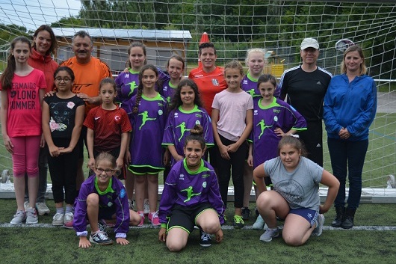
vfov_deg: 26.5
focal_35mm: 51
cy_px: 132
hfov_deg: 38.9
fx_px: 561
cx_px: 198
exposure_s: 1/1000
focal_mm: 34
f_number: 4.5
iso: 560
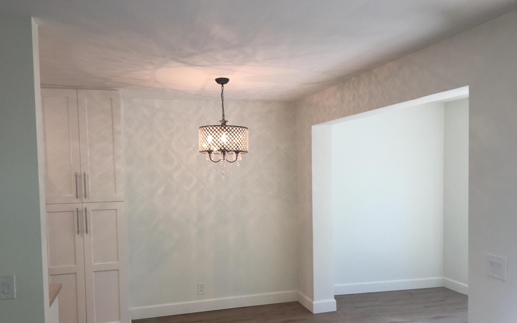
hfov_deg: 61.2
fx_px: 437
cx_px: 260
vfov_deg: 40.4
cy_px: 191
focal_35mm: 31
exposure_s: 1/30
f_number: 2.2
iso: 32
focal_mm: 4.15
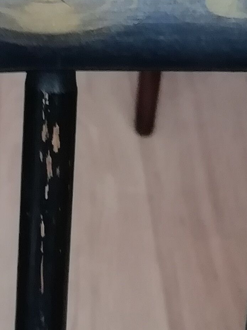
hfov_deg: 12.6
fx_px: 1113
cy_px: -125
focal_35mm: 117
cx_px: 65
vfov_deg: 15.8
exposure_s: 1/33.3
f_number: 2.2
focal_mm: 3.46
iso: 160
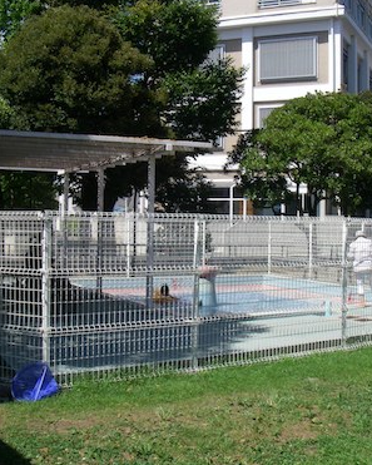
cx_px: 189
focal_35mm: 50
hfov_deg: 30.3
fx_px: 688
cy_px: 231
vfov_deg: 37.3
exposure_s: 1/200
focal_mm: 6.3
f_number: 6.6
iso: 64
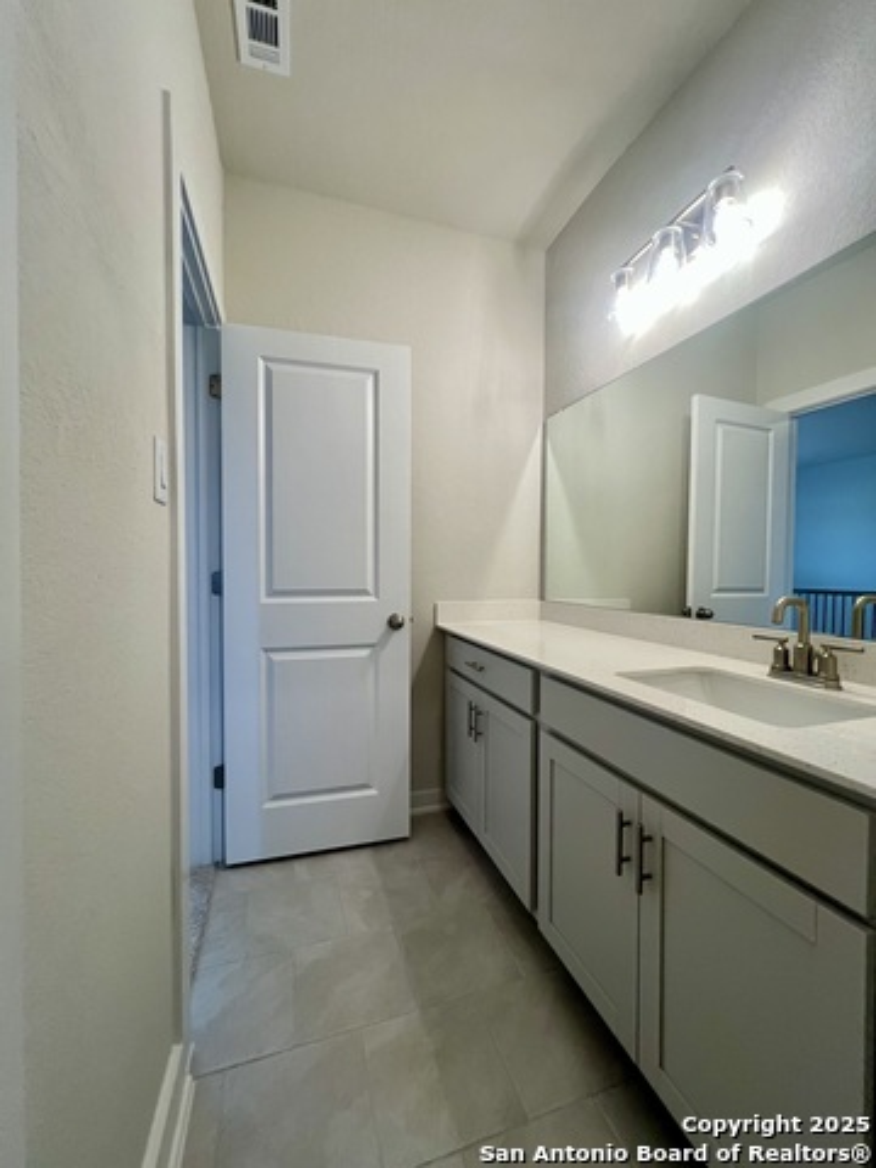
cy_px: 584
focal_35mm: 13
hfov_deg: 89.9
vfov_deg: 106.2
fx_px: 439
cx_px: 438
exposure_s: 1/120
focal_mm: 1.57
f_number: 1.8
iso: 200
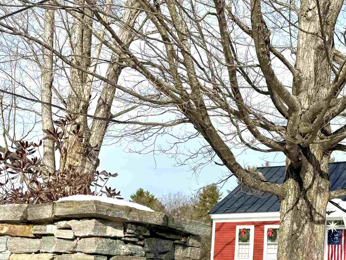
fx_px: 500
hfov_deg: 36.8
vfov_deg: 28.8
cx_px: 280
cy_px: 181
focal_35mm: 50
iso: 80
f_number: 1.78
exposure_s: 1/6711
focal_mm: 6.76
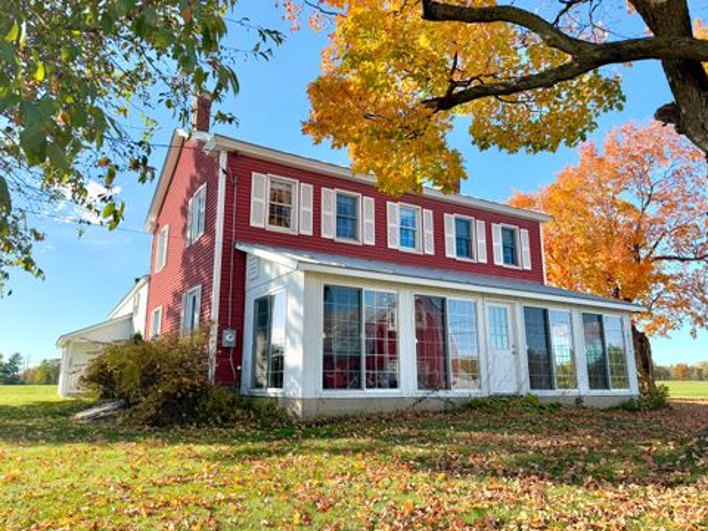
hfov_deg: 69.4
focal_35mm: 25
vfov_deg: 54.9
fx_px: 511
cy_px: 269
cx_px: 351
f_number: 1.78
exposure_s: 1/2525
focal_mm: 6.76
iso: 100
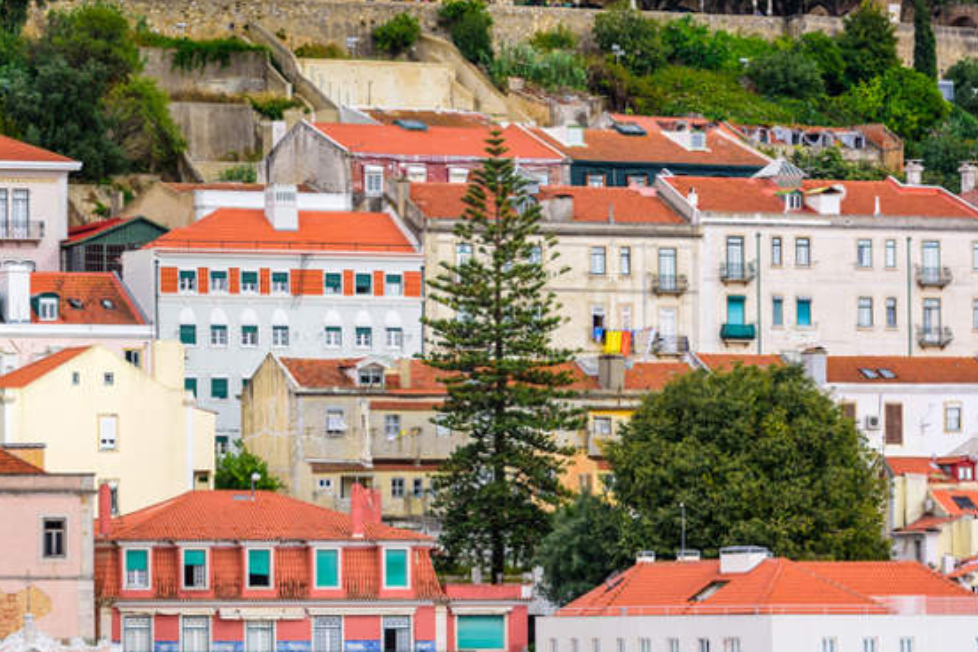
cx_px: -78
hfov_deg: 8.8
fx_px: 6302
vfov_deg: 5.9
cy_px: 215
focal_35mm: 232
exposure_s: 1/200
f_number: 6.3
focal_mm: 100
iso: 320
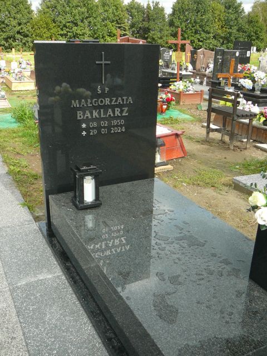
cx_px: 134
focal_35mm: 35
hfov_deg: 40.7
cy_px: 178
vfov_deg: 52.6
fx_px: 360
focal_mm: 5.2
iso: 80
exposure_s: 1/400
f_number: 2.8
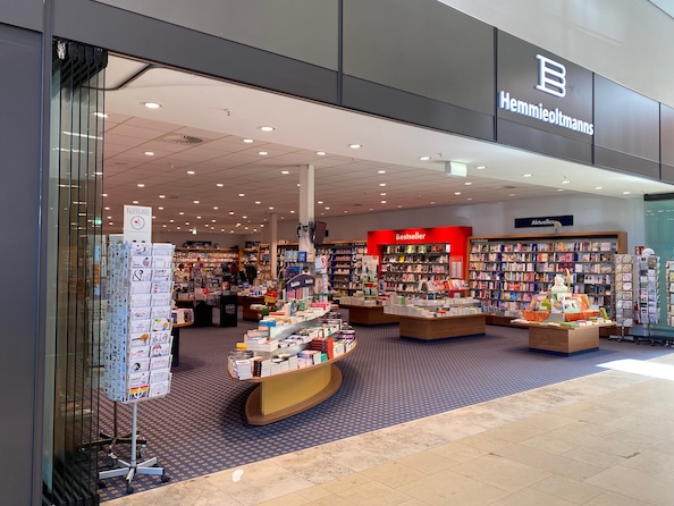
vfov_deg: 49.7
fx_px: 545
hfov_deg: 63.4
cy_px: 235
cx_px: 336
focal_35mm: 28
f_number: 1.8
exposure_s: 1/100
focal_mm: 4.25
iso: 80
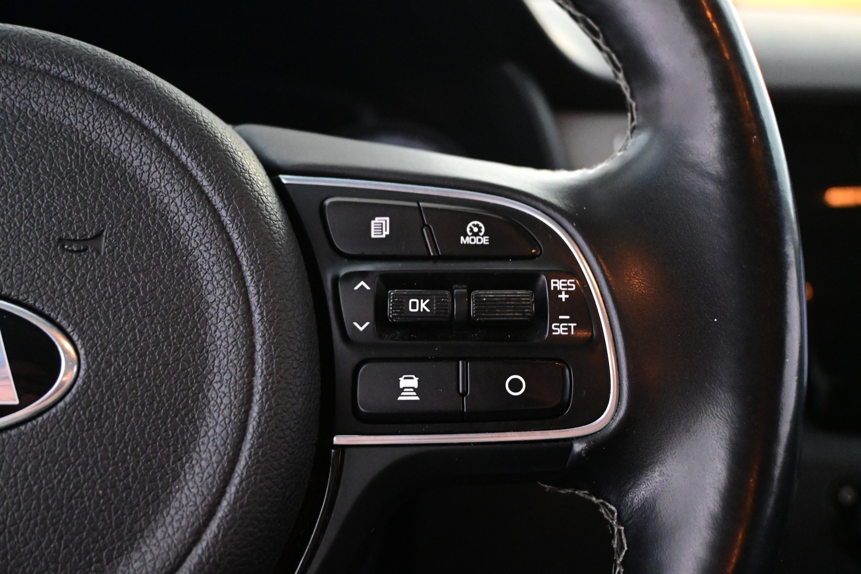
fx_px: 951
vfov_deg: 33.6
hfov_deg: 48.7
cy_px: 287
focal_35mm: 40
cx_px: 430
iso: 5600
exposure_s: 1/40
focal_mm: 26.5
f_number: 4.5
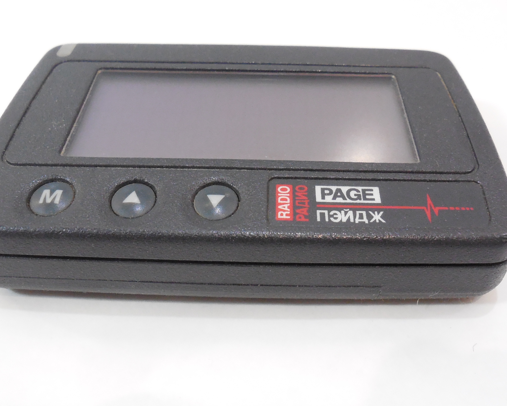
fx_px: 510
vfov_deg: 43.3
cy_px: 187
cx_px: 266
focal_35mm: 34
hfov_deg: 52.8
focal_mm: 4.6
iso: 800
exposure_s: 1/200
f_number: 3.5
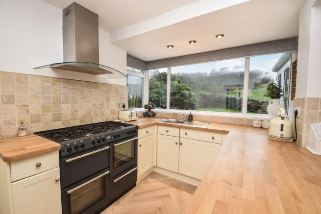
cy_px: 107
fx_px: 134
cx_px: 160
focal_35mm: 15
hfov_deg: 100.4
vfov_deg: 77.4
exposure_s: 1/100
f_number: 5
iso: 800
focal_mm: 10
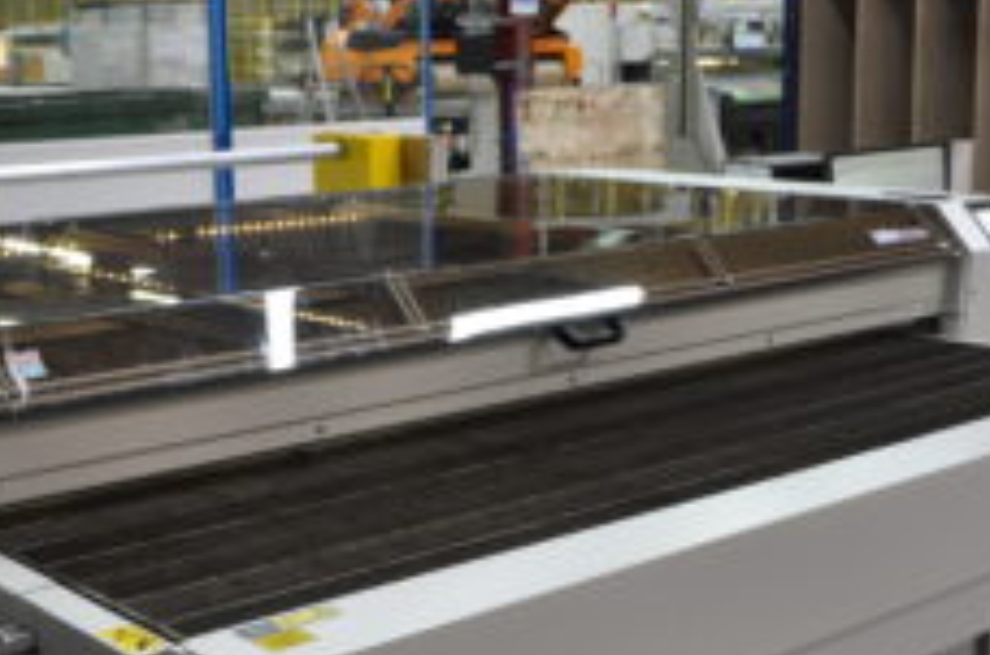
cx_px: 423
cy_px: 414
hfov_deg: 31.9
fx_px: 1729
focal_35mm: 63
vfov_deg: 21.4
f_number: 4
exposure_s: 1/60
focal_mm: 24
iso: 800
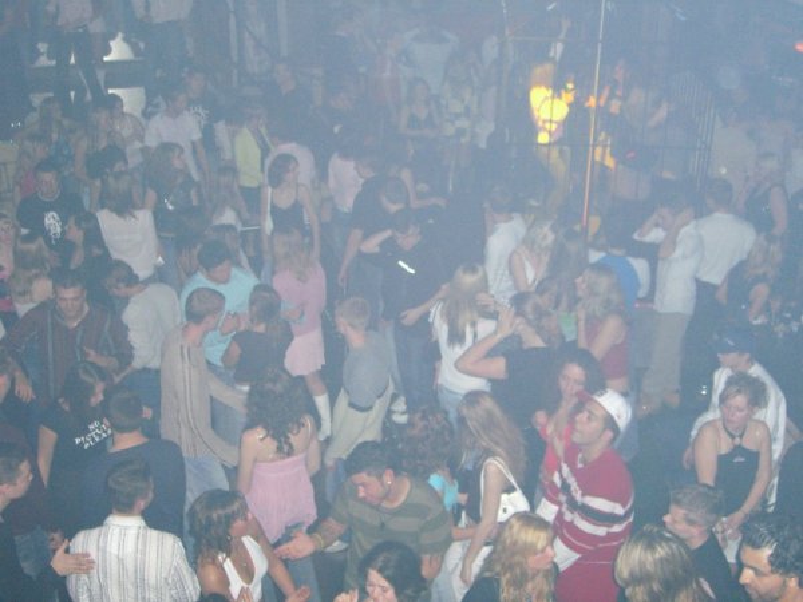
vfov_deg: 31.5
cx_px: 402
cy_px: 301
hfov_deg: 41.2
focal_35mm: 46
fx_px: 1067
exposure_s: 1/60
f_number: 3.1
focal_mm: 9.5
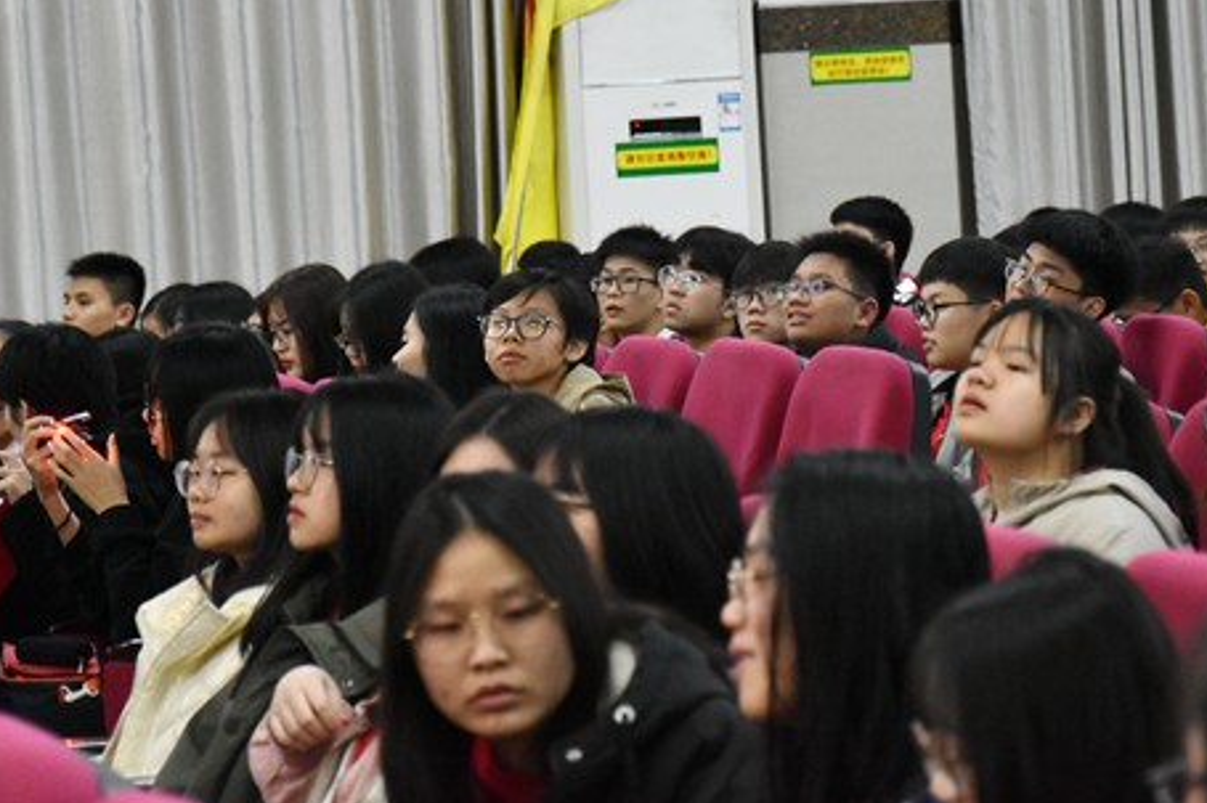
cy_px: 294
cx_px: 745
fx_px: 5965
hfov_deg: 11.5
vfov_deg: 7.7
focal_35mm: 178
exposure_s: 1/60
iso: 2500
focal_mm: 90
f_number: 5.6
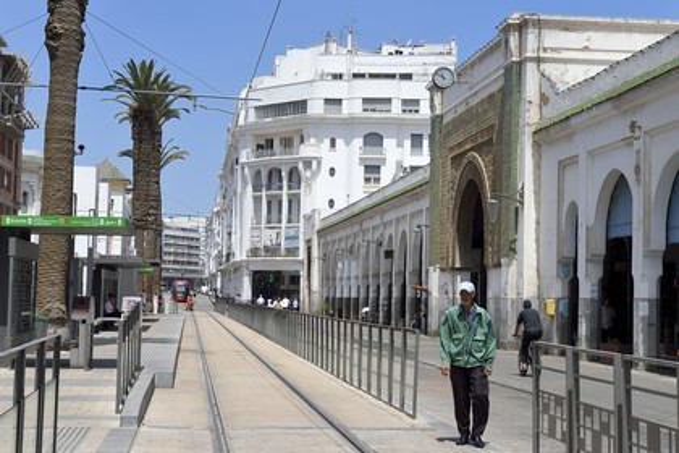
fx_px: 1132
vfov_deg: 22.6
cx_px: 340
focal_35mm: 60
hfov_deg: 33.4
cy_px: 226
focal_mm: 60
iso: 200
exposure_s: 1/250
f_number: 14
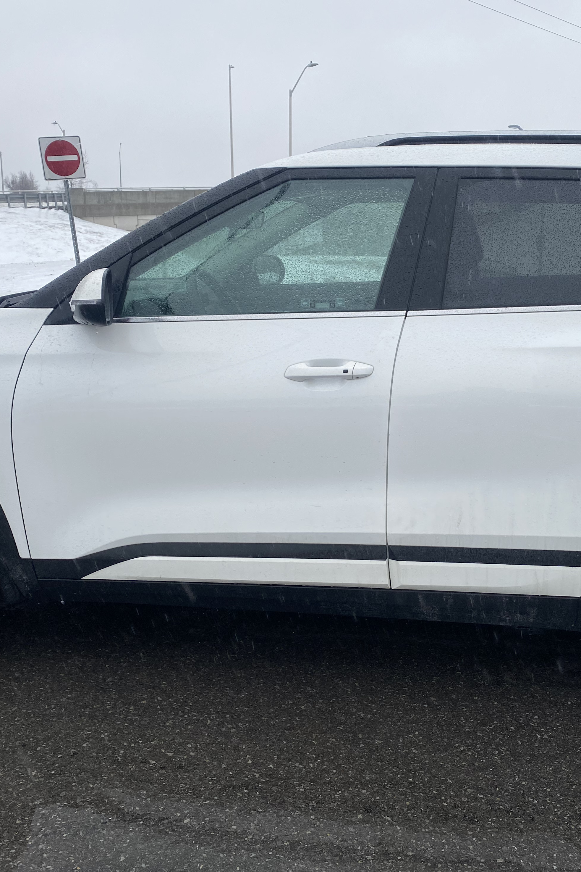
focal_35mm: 37
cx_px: 370
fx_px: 896
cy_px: 429
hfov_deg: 35.7
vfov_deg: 51.9
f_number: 1.8
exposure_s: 1/415
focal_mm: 4.25
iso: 32
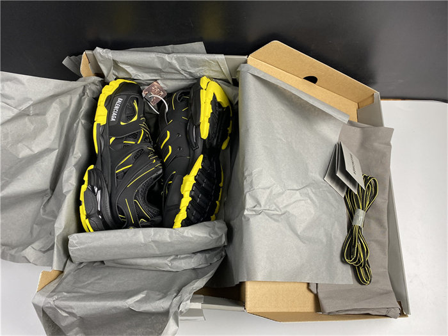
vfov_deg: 53.1
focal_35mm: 26
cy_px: 168
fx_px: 336
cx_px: 224
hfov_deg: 67.3
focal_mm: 4.25
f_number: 1.8
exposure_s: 1/100
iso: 100
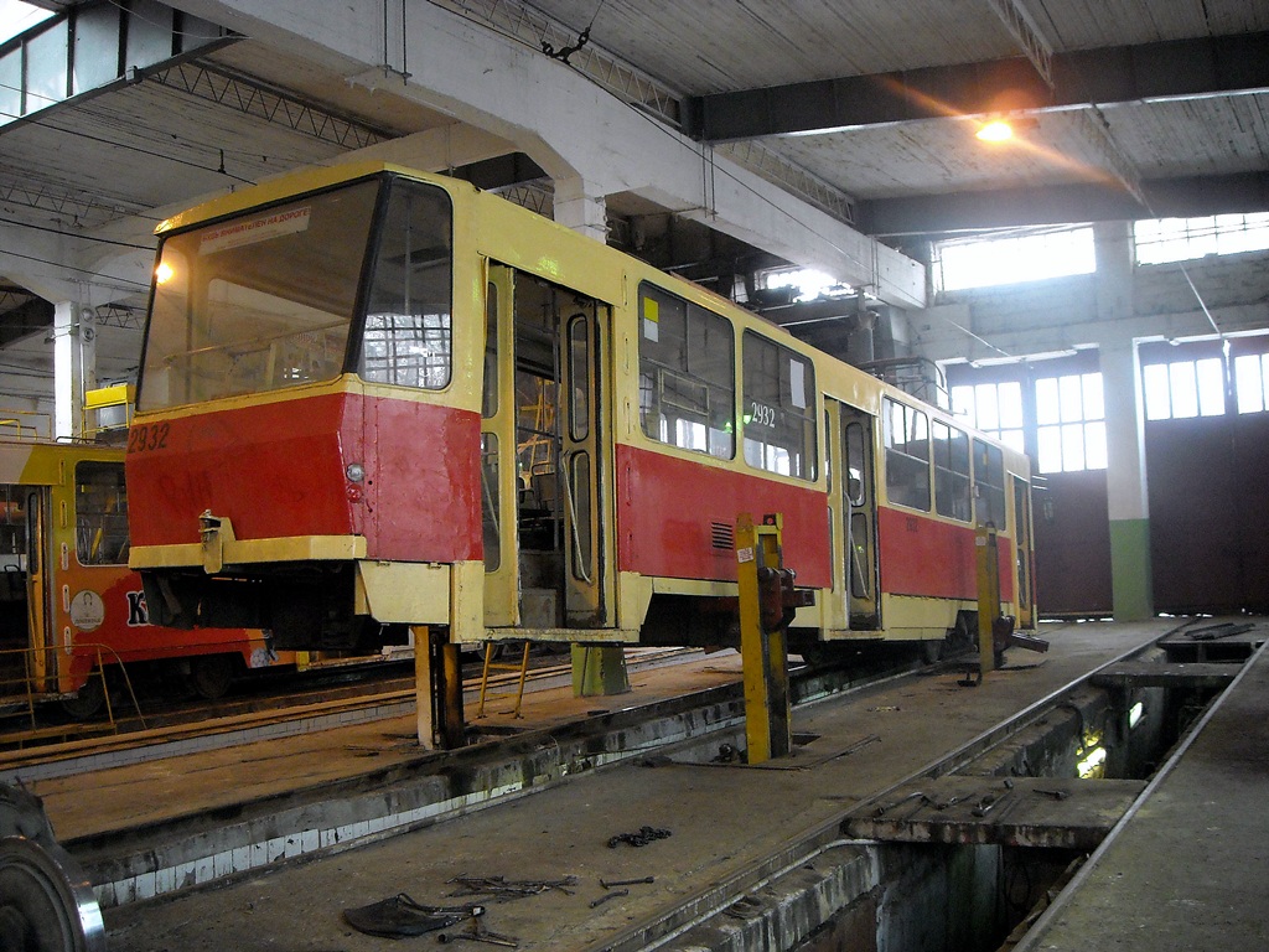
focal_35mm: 35
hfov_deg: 52.6
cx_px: 634
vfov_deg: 40.7
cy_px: 476
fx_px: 1283
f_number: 2.8
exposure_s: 1/54
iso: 400
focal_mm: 5.7
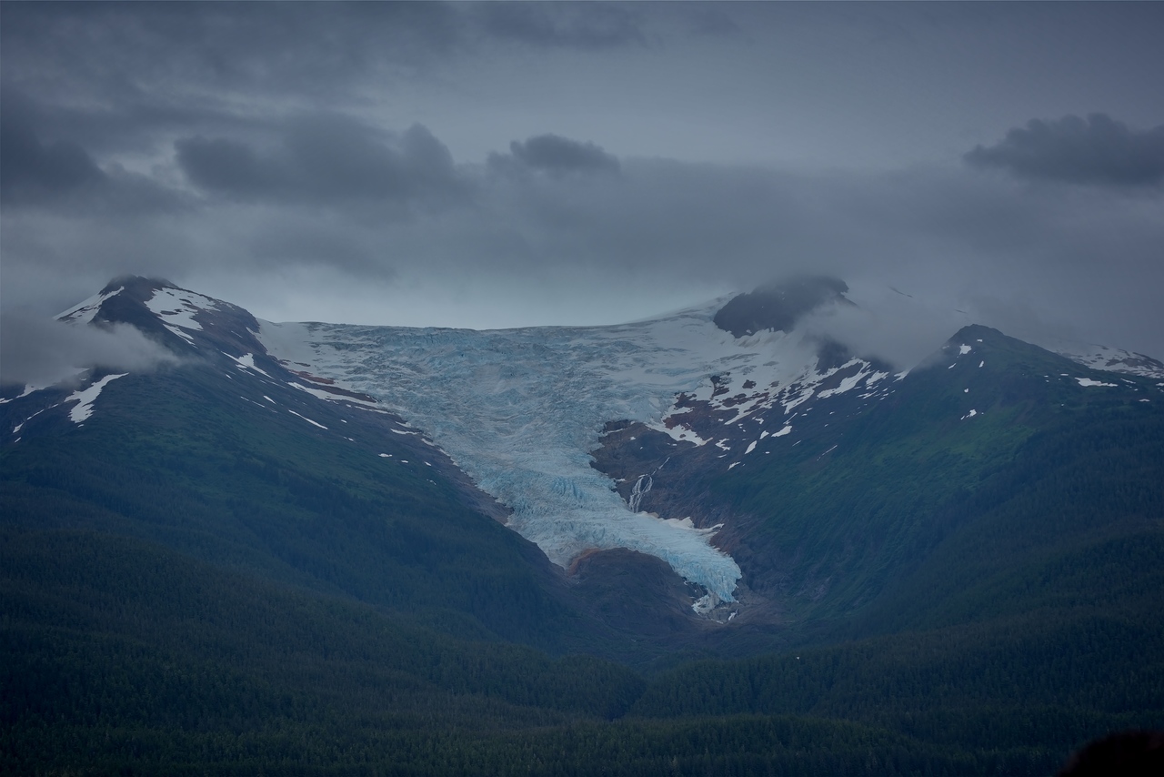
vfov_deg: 14.9
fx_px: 2975
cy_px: 388
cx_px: 582
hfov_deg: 22.1
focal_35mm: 92
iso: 100
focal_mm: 92
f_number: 10
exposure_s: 1/400
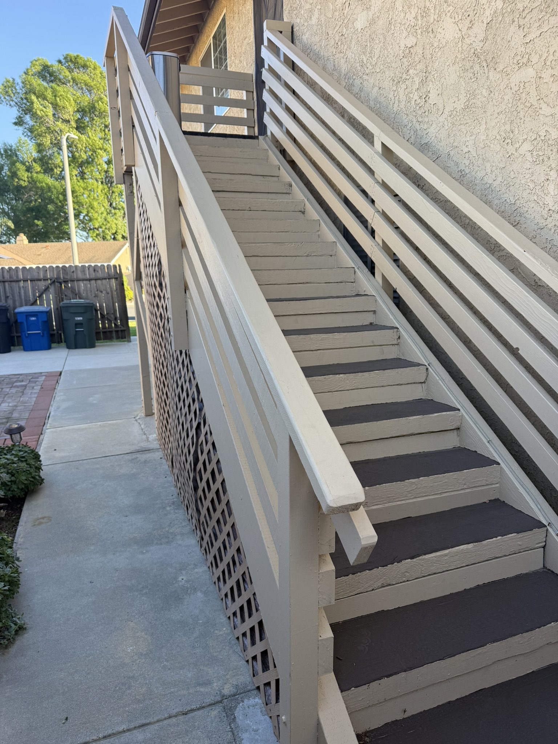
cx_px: 279
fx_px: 516
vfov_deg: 71.6
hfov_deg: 56.8
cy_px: 372
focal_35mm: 24
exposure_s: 1/602
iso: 100
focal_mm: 6.76
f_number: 1.78
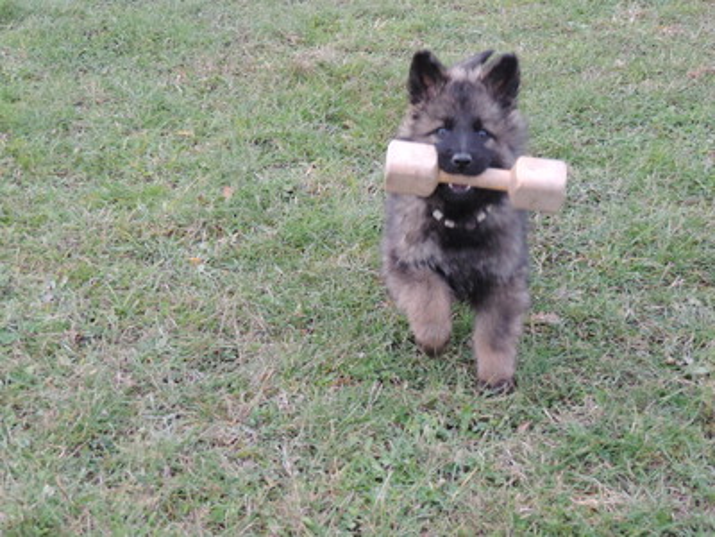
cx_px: 358
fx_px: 1549
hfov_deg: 26.0
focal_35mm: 75
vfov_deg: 19.6
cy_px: 268
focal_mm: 13.3
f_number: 3.9
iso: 400
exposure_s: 1/250
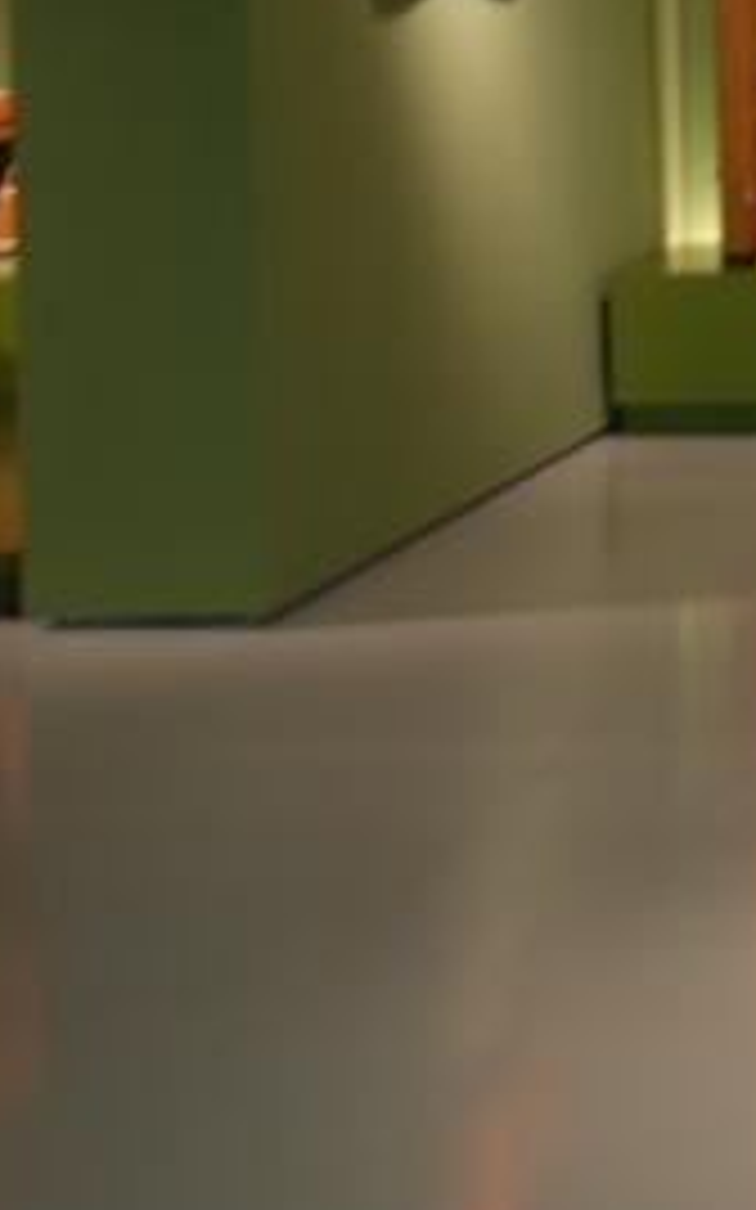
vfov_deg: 18.2
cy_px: -47
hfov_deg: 10.4
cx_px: 1748
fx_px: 3661
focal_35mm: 111
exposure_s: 1/3
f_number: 3.5
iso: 100
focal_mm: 18
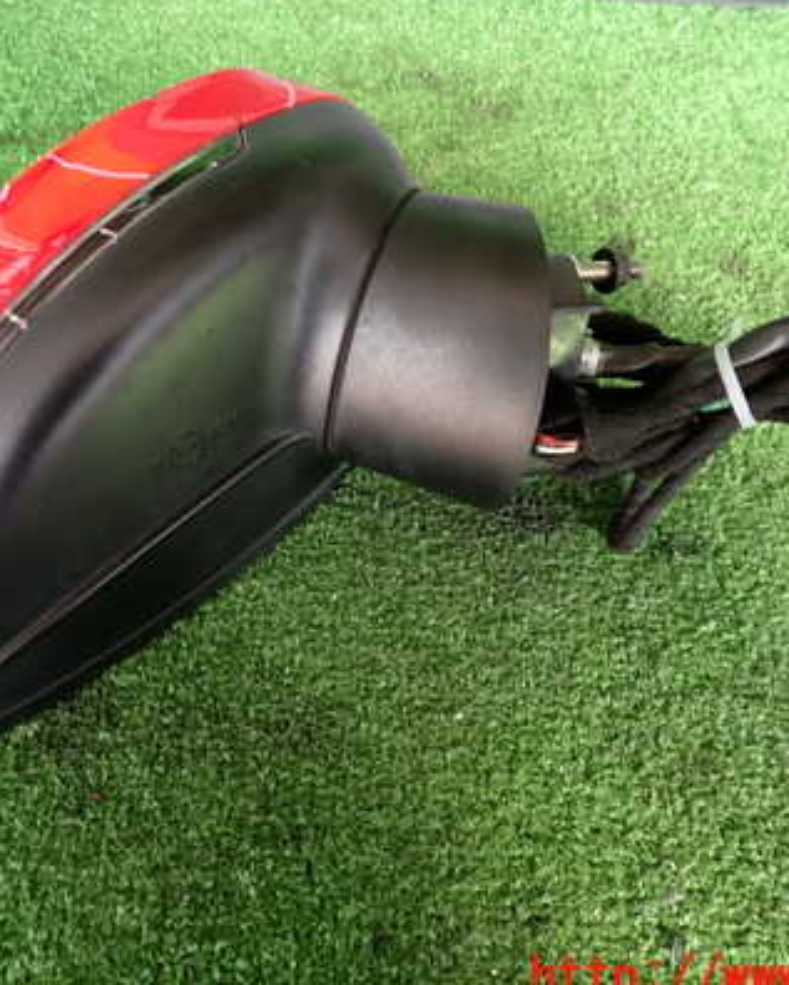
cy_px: 450
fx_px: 1080
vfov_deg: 49.0
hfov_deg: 40.1
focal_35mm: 37
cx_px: 346
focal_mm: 4.5
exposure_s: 1/60
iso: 200
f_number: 2
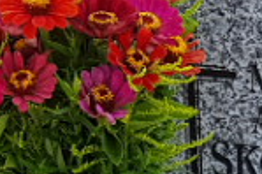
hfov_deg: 11.7
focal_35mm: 174
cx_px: 285
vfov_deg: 6.8
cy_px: 587
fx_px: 1265
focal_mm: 4.2
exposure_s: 1/303
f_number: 1.7
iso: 50
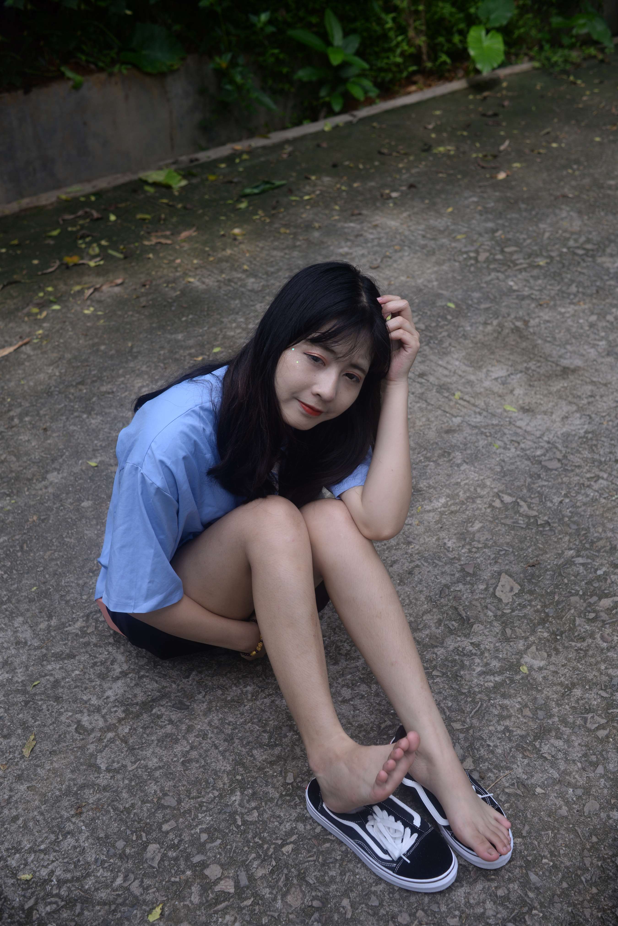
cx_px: 309
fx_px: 900
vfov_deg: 54.4
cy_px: 463
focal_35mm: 35
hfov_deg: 37.9
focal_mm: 35
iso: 125
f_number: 5.6
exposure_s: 1/320
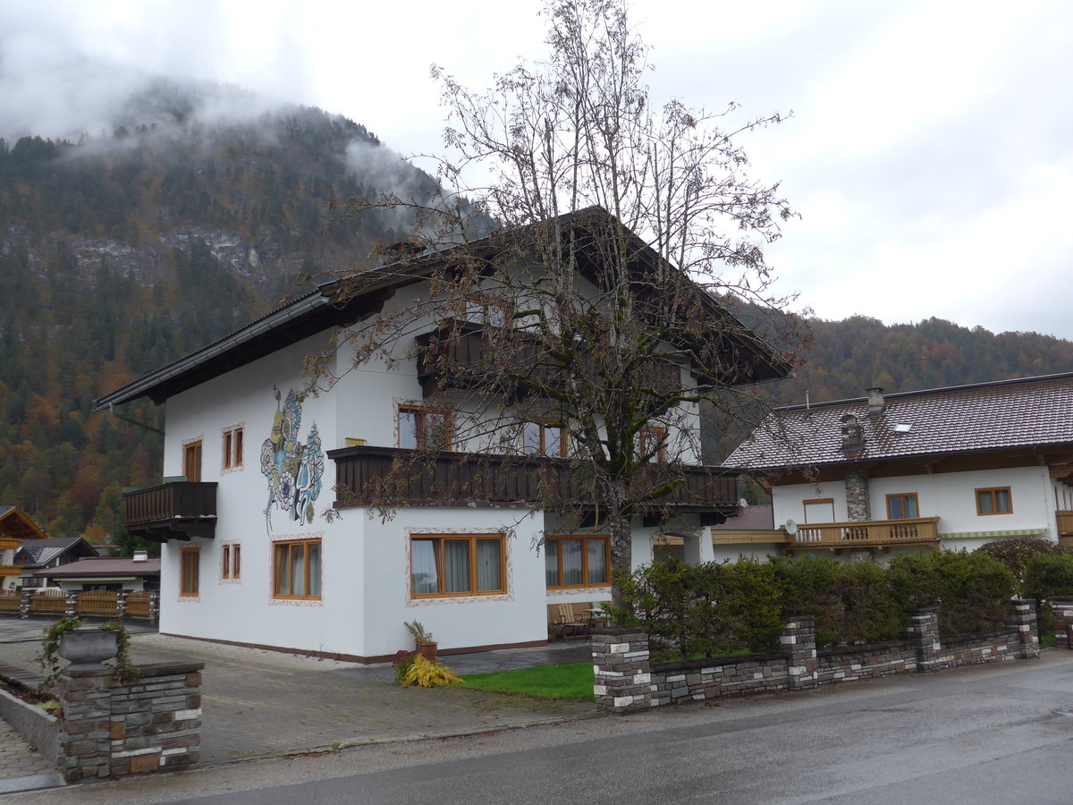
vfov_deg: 45.4
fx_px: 961
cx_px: 536
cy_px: 402
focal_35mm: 31
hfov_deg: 58.4
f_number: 2.8
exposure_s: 1/200
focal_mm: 6.5
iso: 80
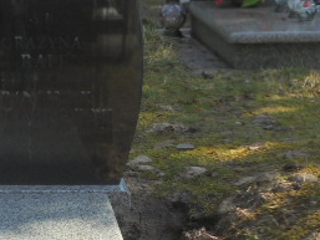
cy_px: 214
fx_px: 1128
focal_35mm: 122
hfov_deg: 16.1
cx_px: 73
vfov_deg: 12.1
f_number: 4.8
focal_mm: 8.9
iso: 100
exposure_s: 1/200
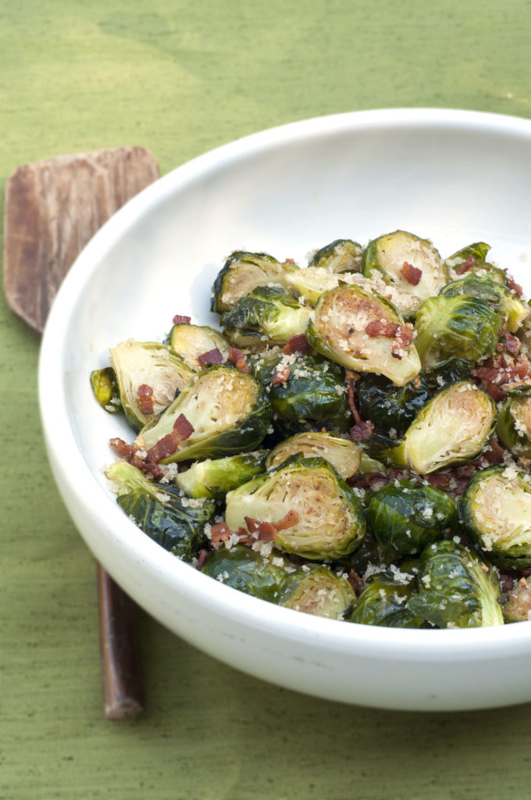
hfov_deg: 18.1
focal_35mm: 75
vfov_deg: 27.0
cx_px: 266
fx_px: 1664
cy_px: 400
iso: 200
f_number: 10
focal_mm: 50
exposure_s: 1/30
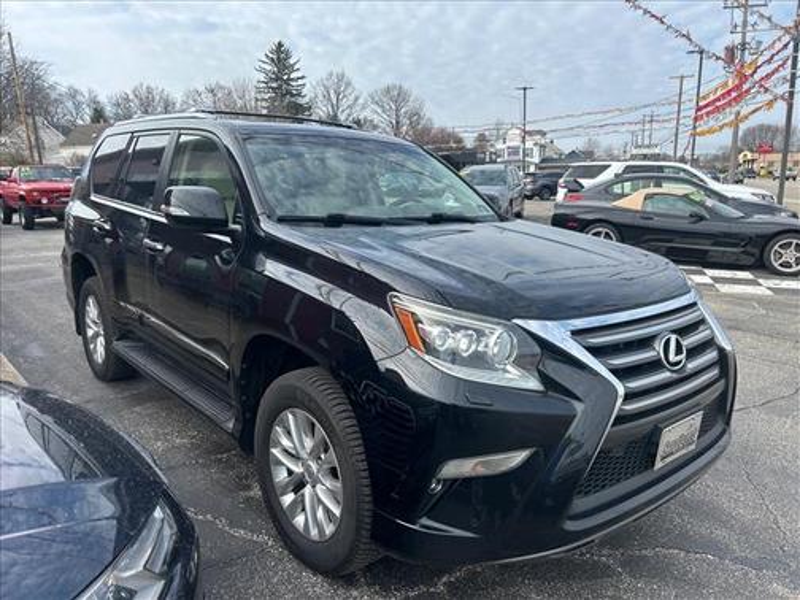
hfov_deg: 67.3
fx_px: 601
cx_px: 400
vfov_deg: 53.1
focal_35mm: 26
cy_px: 300
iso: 50
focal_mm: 5.7
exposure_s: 1/2165
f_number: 1.5
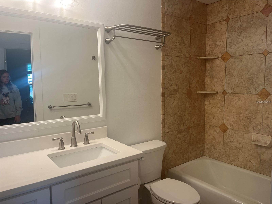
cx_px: 136
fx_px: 204
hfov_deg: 67.3
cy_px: 102
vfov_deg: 53.1
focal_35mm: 26
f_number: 1.6
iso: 50
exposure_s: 1/120
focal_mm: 5.1
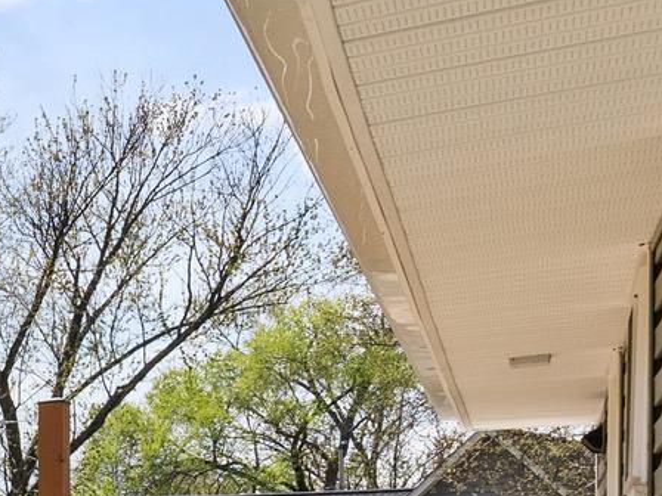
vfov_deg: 15.9
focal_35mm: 88
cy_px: 640
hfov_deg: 16.4
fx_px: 1683
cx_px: -703
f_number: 8
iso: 200
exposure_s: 1/640
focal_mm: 20
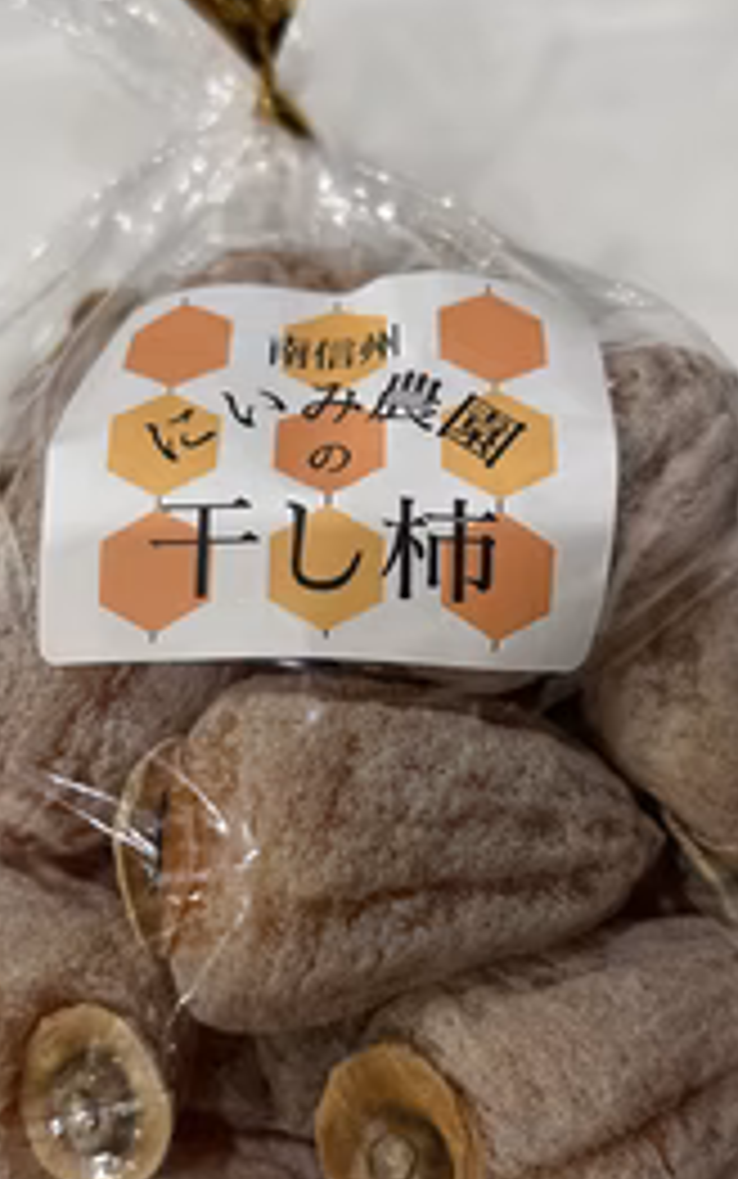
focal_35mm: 42
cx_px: 306
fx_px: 1350
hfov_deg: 30.5
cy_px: 630
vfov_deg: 47.1
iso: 125
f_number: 1.5
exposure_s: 1/80
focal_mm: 5.7
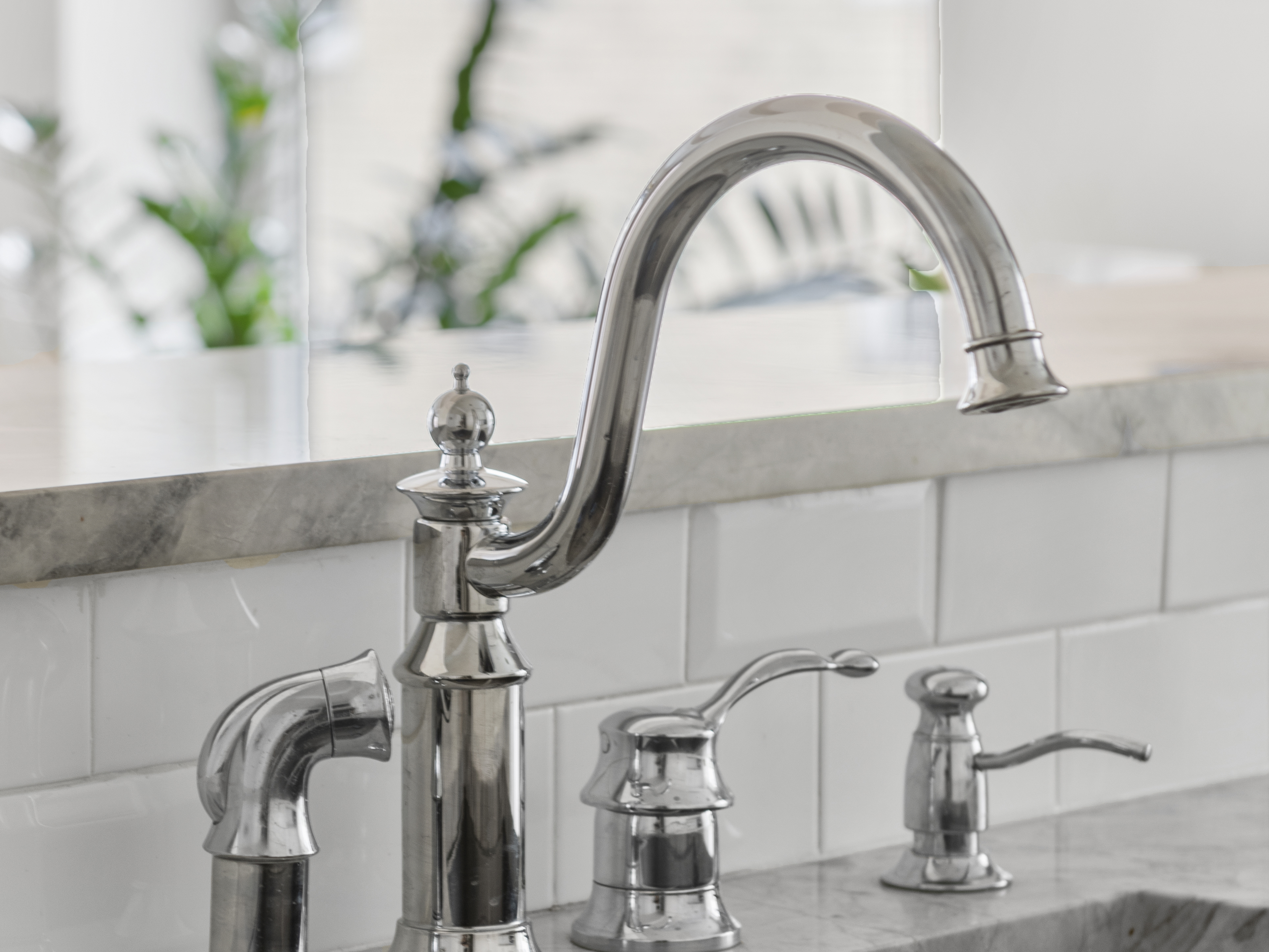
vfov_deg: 10.3
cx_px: 442
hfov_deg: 13.7
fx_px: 5279
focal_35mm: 144
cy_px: 460
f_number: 4.5
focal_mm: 70
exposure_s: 1/2
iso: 100
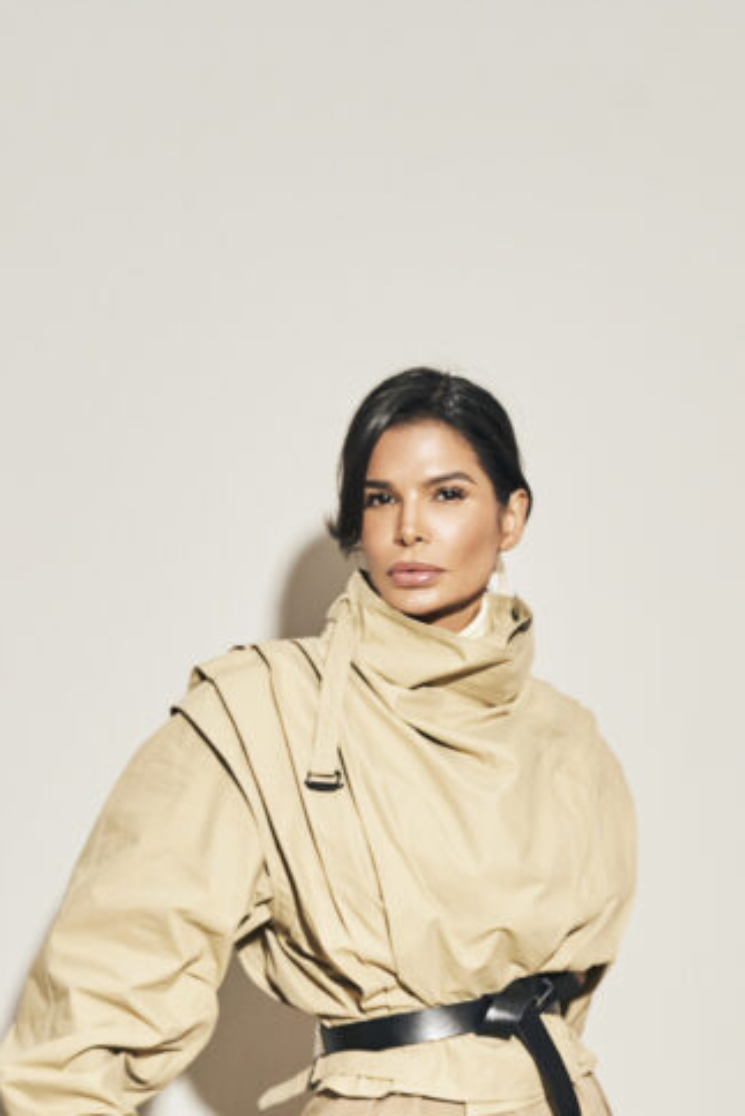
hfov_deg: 18.9
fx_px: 2233
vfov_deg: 26.3
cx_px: 453
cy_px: 1171
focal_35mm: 72
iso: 500
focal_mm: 34
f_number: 4.5
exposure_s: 1/160
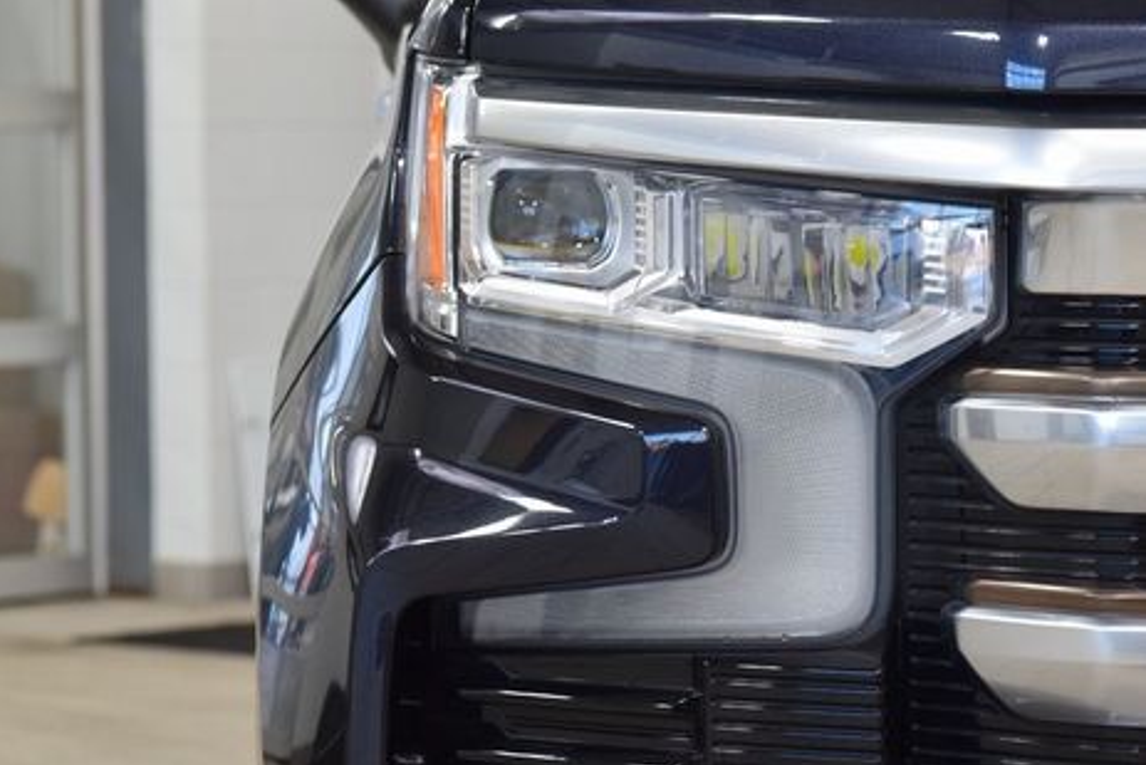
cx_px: 743
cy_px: 407
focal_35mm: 145
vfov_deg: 9.5
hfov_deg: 14.1
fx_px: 4617
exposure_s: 1/30
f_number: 7.1
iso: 1250
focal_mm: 70
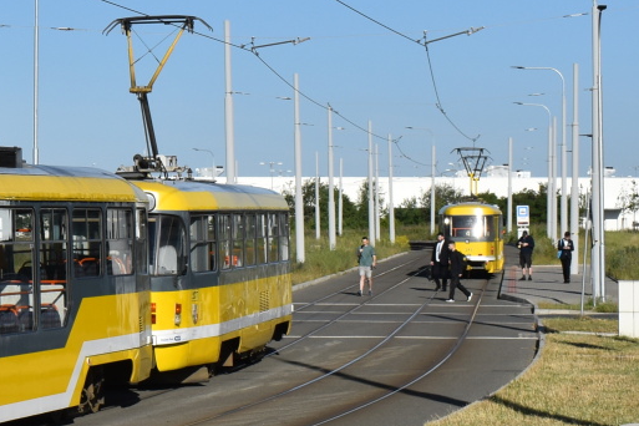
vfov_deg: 9.0
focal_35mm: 152
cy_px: 67
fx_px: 2706
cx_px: -183
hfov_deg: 13.0
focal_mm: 35
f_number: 11
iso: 200
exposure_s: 1/500
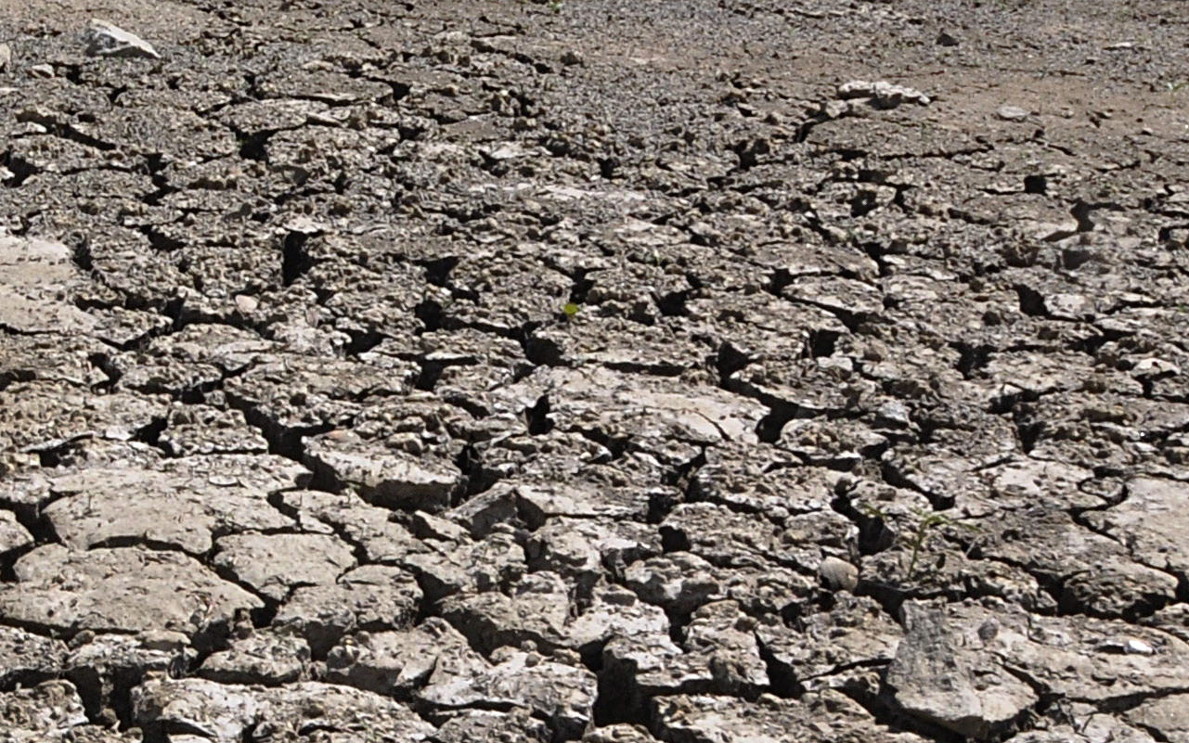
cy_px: 459
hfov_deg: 20.1
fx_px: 2982
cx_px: -475
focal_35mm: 92
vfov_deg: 14.2
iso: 500
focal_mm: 18
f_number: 22
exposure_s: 1/200
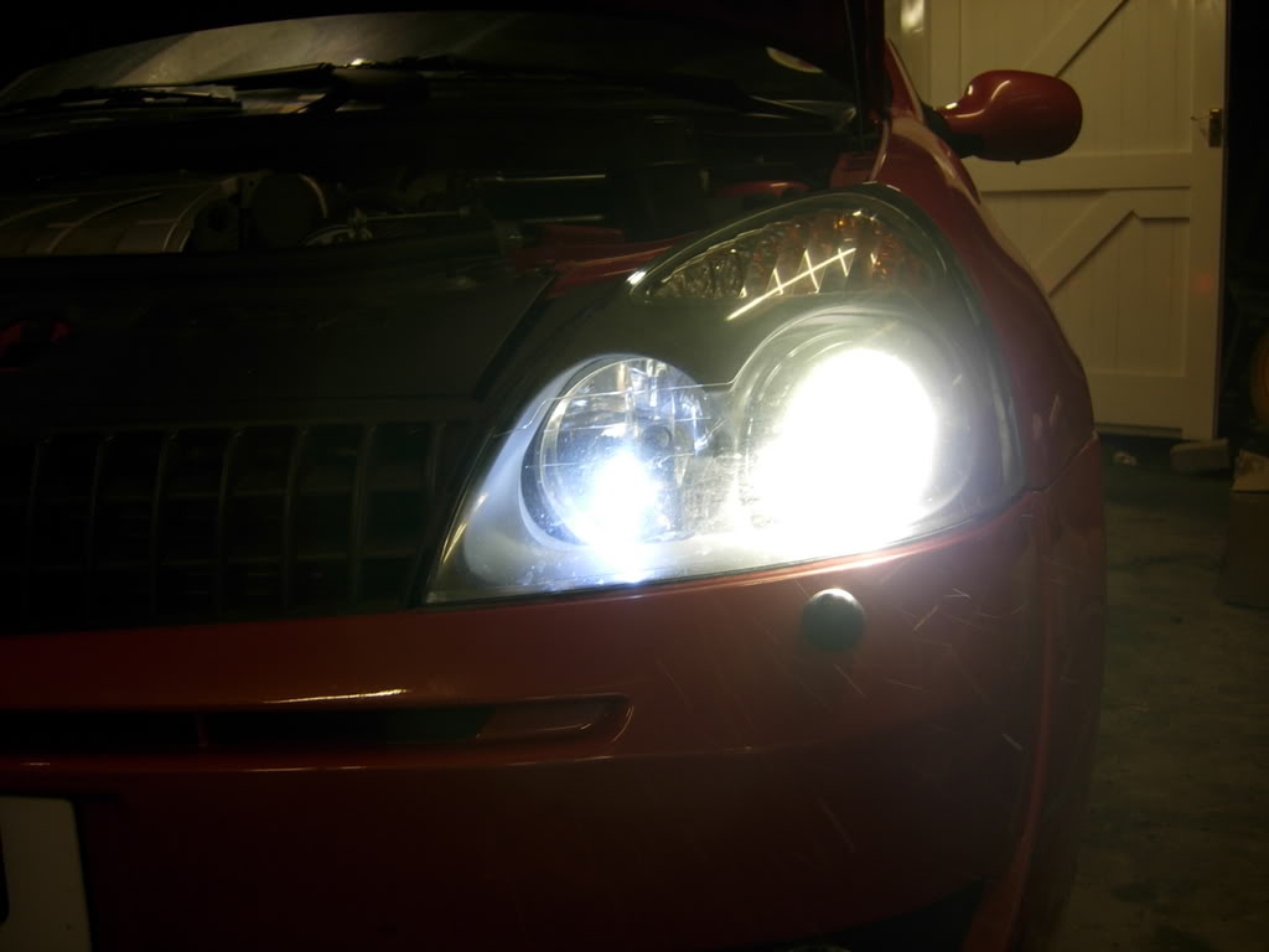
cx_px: 634
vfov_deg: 39.7
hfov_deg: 51.4
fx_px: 1320
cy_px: 476
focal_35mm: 36
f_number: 2.7
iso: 50
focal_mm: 7.5
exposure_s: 1/19
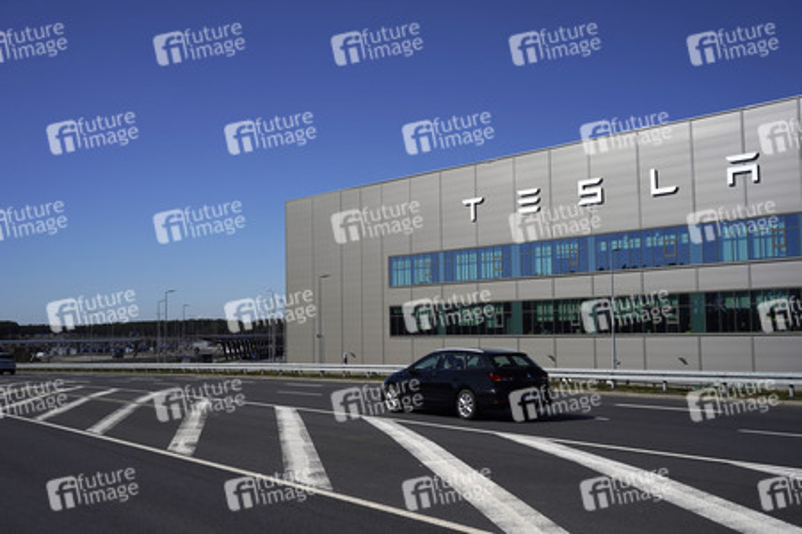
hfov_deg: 54.5
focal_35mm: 35
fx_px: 779
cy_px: 267
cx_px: 401
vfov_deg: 37.8
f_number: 8
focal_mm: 35
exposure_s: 1/1000
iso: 100
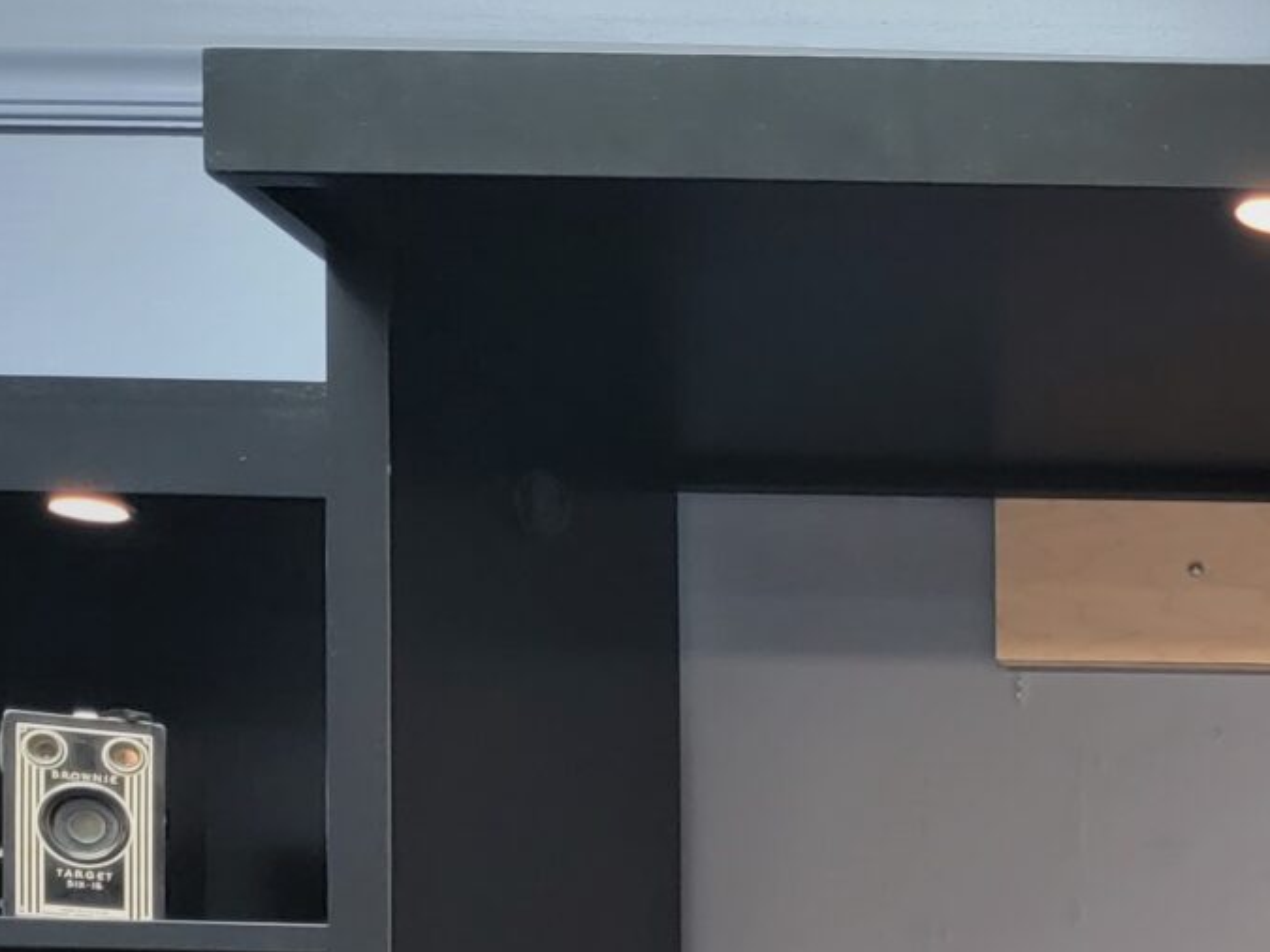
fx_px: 3338
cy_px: 1560
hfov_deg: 18.2
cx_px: 2098
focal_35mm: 91
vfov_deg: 14.7
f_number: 1.8
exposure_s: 1/40
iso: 320
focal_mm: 6.7
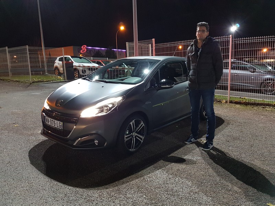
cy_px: 103
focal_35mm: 26
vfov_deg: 53.1
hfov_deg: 67.3
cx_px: 138
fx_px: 207
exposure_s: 1/11
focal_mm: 4.2
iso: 250
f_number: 1.7
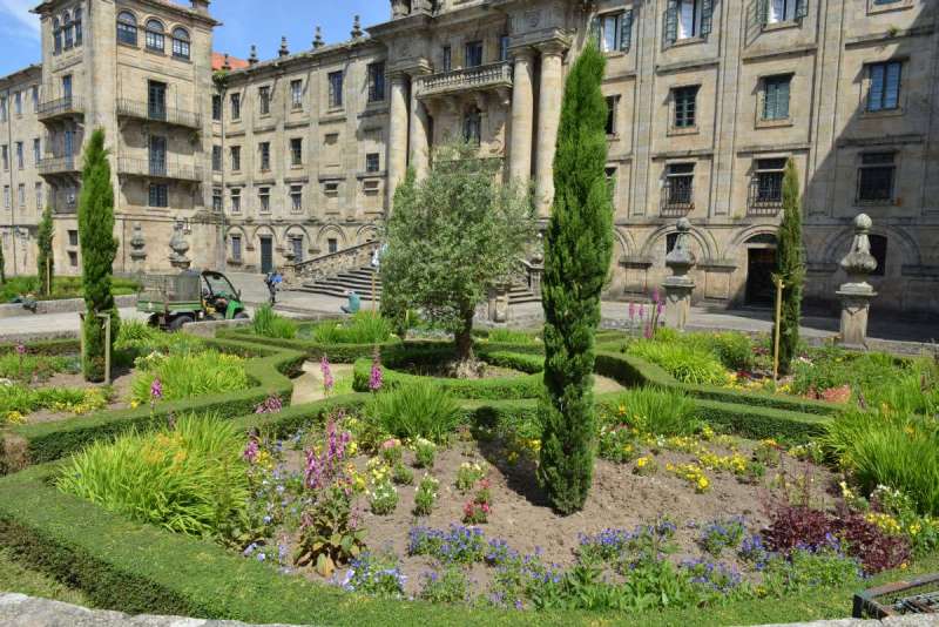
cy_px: 314
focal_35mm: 24
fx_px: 626
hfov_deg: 73.7
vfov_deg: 53.2
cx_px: 470
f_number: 13
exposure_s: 1/80
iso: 125
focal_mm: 24
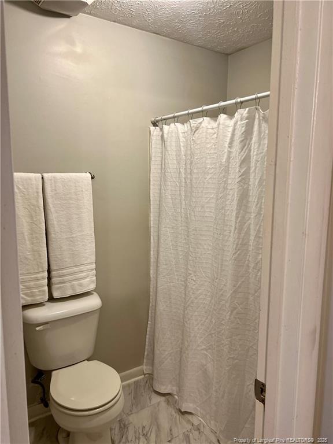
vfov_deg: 67.3
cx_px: 166
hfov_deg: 53.1
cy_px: 222
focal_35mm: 26
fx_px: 333
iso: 100
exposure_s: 1/60
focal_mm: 5.7
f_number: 1.5
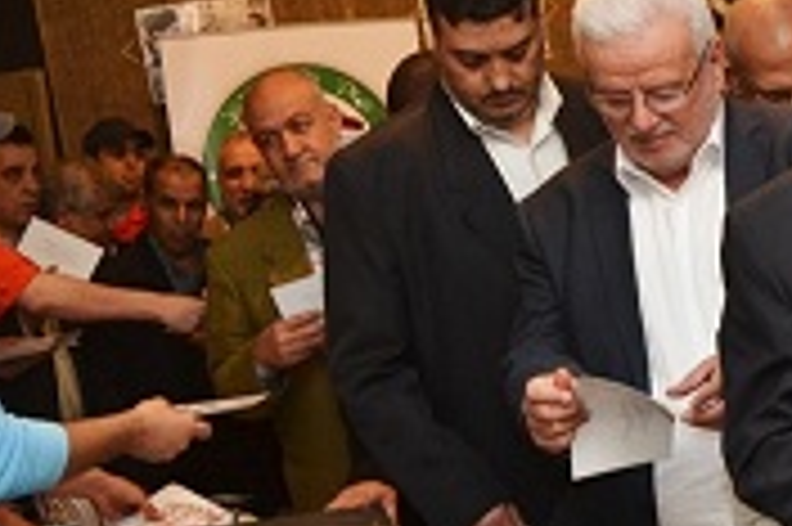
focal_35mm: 105
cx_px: 904
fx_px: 2308
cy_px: 459
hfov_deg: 18.6
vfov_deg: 12.9
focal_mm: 24
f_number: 5.6
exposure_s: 1/200
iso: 800
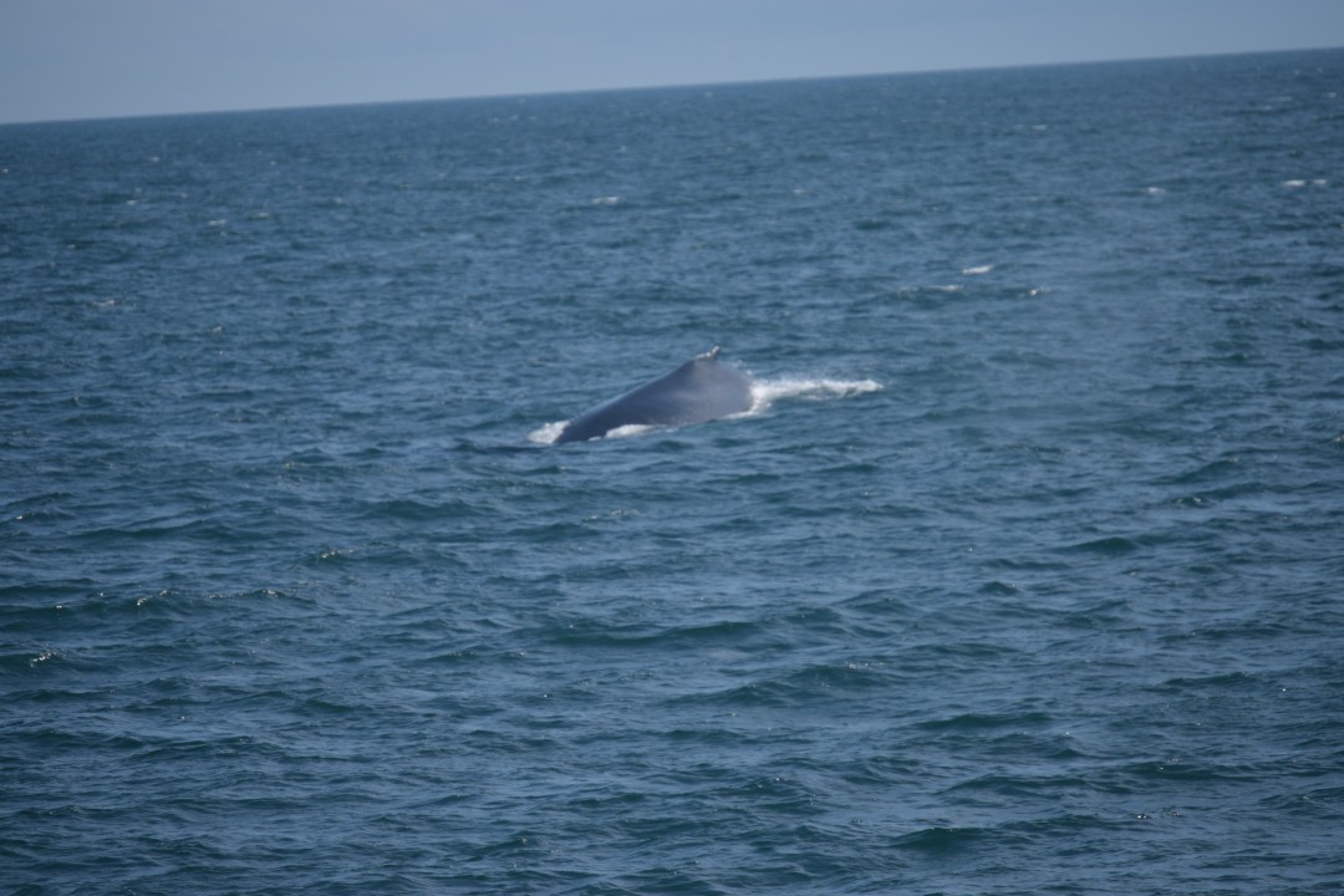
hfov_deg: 6.9
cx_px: 672
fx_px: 11199
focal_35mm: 300
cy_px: 448
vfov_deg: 4.6
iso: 200
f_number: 5.6
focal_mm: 200
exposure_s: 1/1600
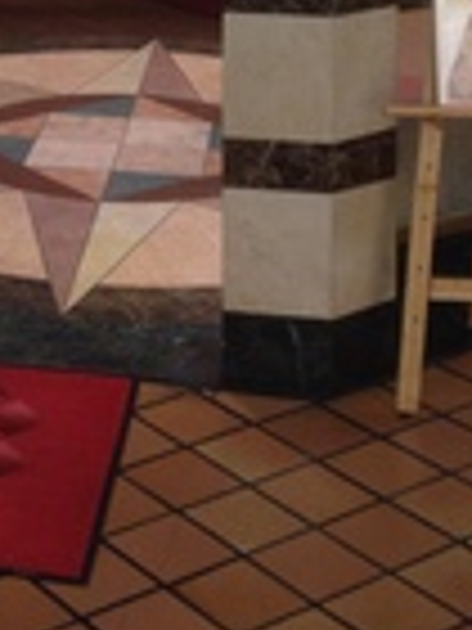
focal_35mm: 94
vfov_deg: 19.2
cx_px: -76
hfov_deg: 15.2
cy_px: -207
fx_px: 1709
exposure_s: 1/20
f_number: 2.4
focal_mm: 4.12
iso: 50
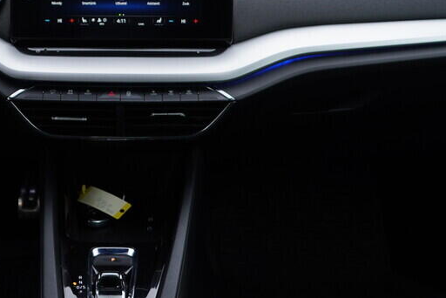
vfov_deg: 18.5
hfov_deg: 27.7
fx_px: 892
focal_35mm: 72
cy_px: 1
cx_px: 112
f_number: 3.2
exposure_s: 1/50
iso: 125
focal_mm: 24
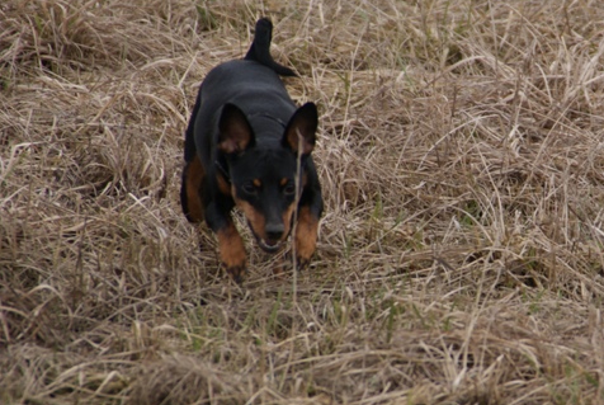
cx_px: 497
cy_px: 232
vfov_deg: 2.7
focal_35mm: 504
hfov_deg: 4.1
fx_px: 8469
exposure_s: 1/500
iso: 250
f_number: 6.3
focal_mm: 200
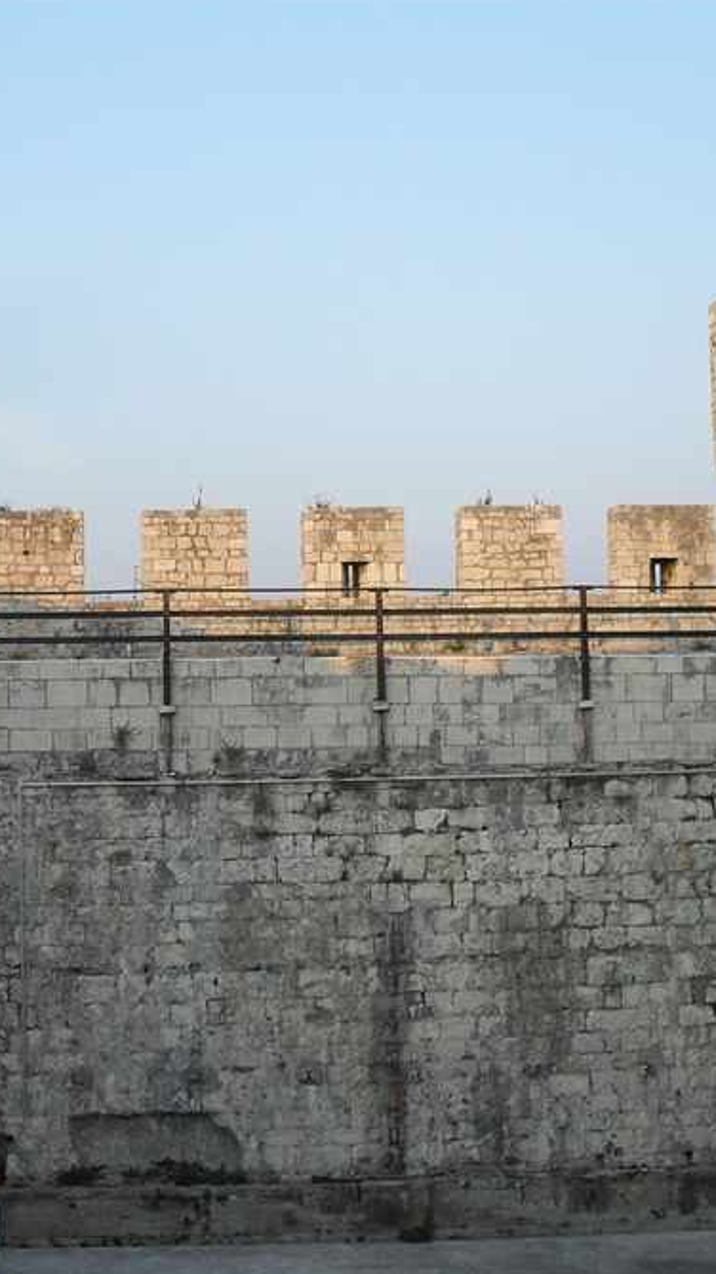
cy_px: 701
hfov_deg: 20.7
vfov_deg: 36.6
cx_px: 107
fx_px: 1925
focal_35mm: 57
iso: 100
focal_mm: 6.3
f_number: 3.2
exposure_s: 1/350
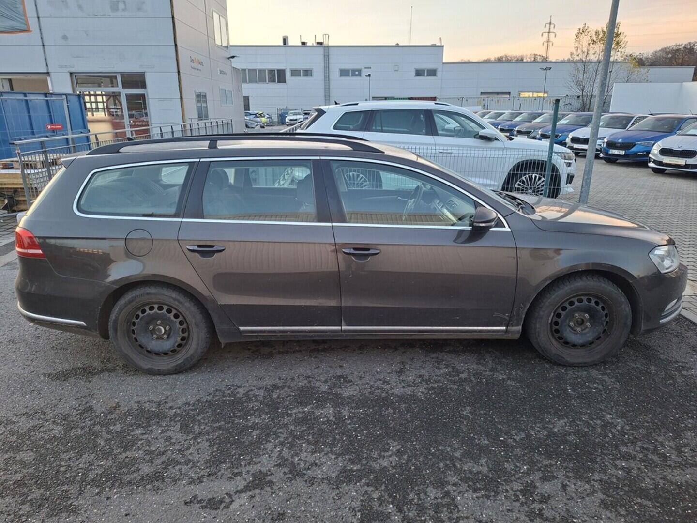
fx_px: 463
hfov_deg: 73.9
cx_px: 348
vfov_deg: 58.9
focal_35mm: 23
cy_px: 262
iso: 250
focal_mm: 5.54
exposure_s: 1/100
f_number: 1.8
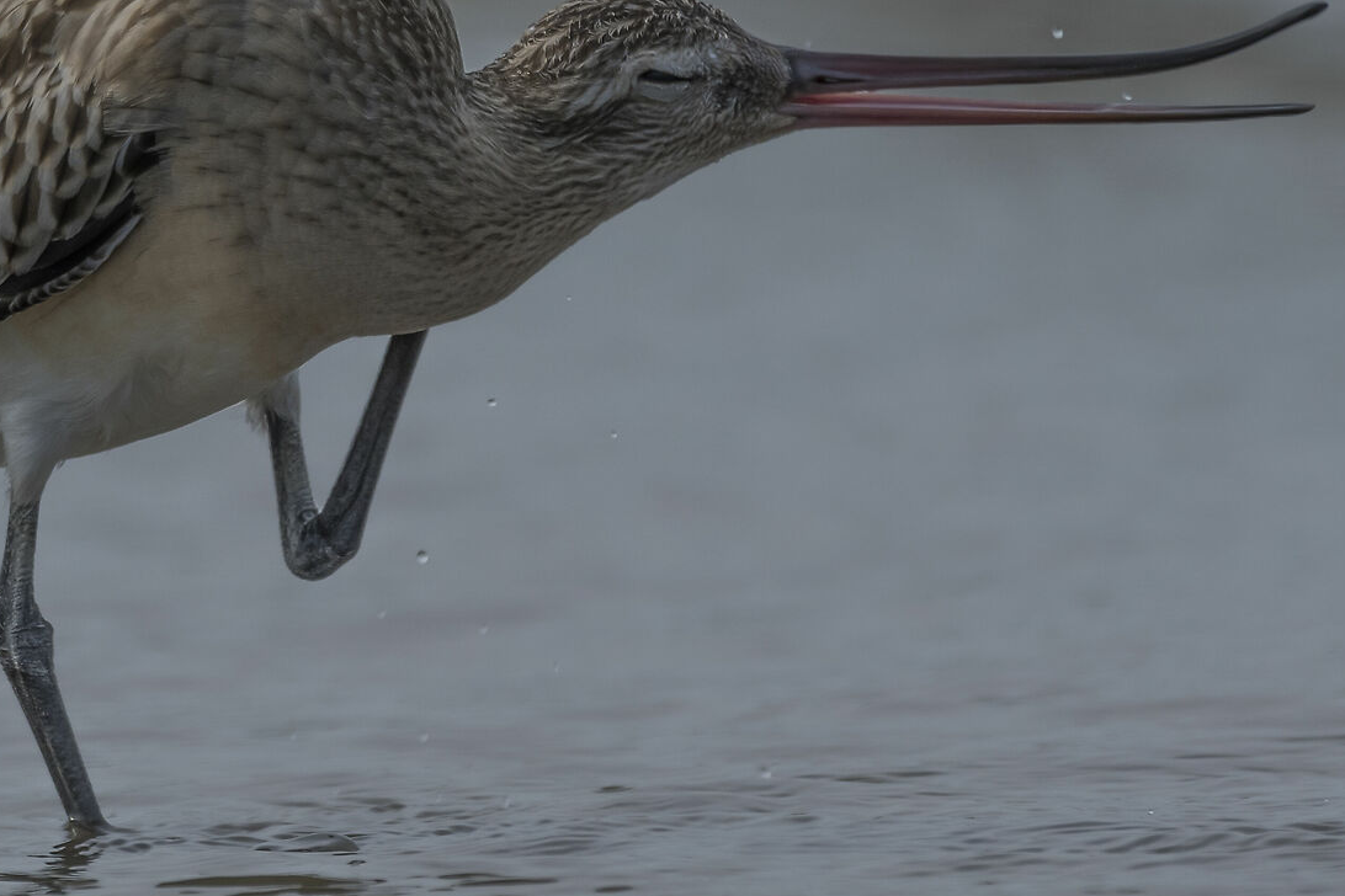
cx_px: 229
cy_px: 294
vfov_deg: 1.0
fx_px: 50508
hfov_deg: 1.5
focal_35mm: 1352
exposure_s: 1/1000
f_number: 8
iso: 400
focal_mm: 410
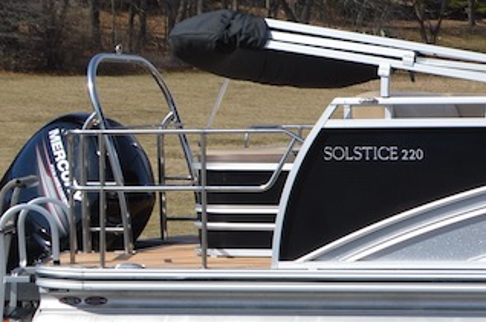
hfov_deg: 14.1
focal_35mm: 133
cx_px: 795
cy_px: 214
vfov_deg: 10.3
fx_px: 1793
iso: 100
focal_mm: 22
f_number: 9
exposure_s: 1/320
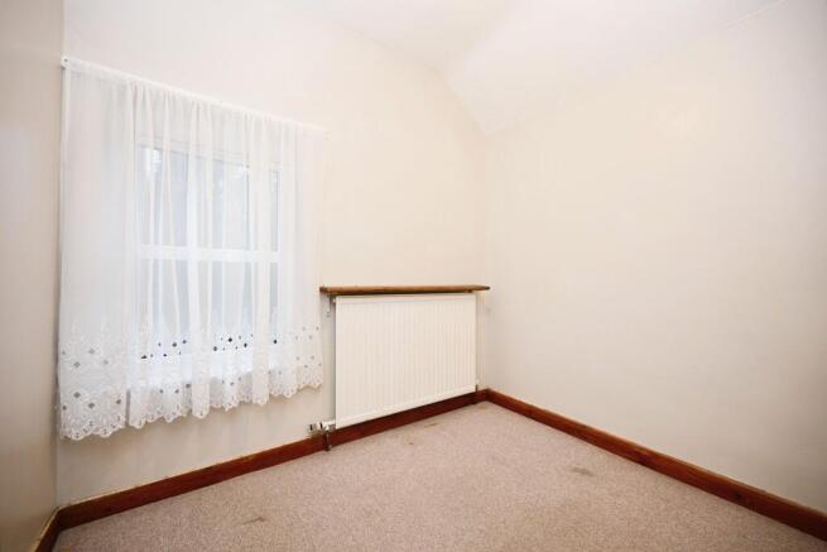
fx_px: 322
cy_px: 276
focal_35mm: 14
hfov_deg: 104.2
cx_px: 414
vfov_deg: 81.2
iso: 450
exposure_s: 1/60
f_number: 4
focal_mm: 14
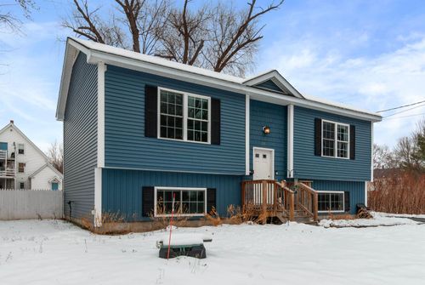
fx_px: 426
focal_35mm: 36
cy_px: 142
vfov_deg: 37.0
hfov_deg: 53.1
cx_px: 212
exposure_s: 1/125
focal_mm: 24
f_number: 10
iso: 200
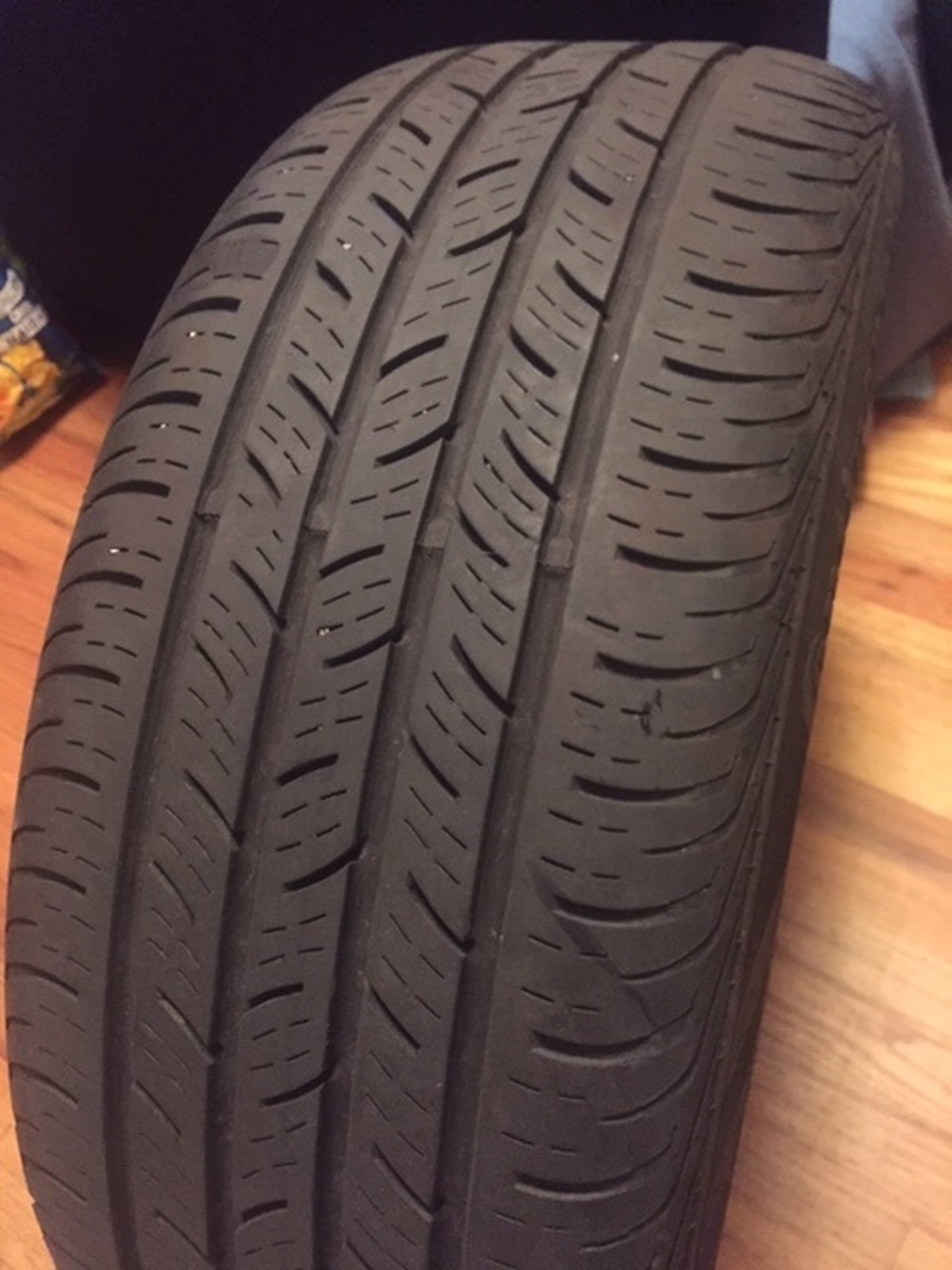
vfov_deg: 61.7
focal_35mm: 29
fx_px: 1063
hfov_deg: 48.2
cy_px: 635
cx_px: 476
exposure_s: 1/15
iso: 400
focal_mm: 4.15
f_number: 2.2
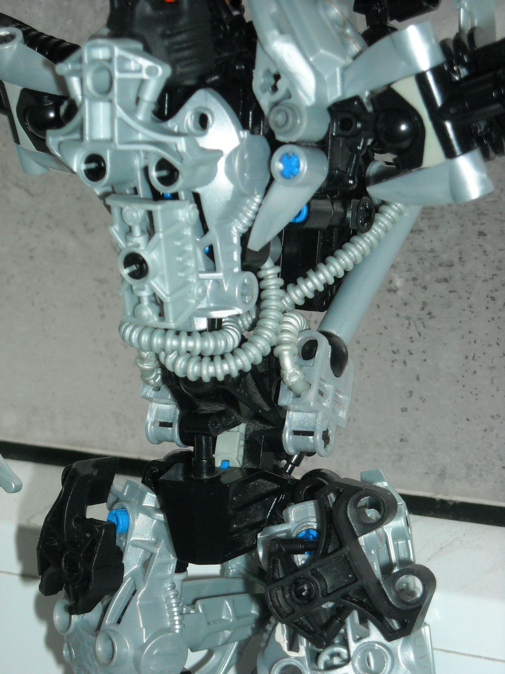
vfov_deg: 18.7
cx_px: 252
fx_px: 2042
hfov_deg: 14.1
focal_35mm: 105
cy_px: 337
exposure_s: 1/125
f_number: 4.7
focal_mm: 17.1
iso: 400
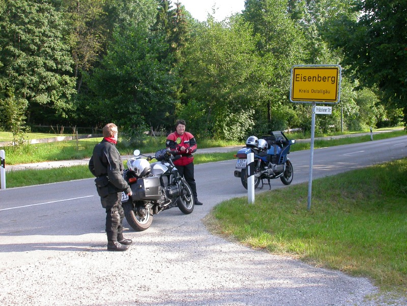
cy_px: 153
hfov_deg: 39.7
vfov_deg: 30.3
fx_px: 564
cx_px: 204
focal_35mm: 48
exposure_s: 1/85.5
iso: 100
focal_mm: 10
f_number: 5.7
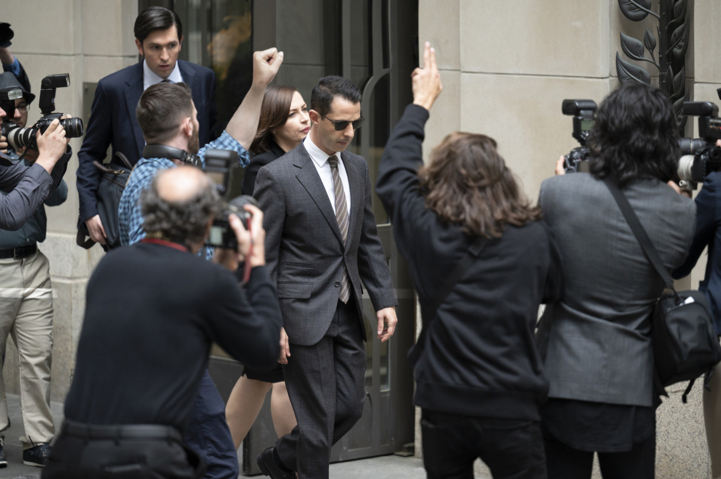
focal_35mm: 135
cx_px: 360
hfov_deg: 15.2
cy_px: 240
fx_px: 2701
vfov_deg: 10.1
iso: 1600
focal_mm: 135
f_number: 2.8
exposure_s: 1/1000
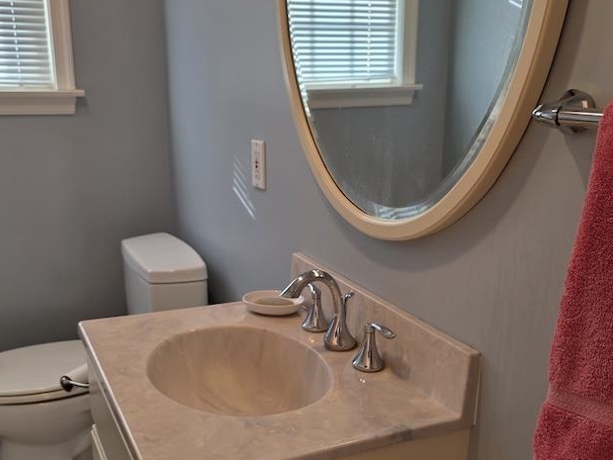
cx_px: 305
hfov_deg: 49.0
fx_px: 673
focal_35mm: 38
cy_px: 287
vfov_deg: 37.5
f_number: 1.7
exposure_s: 1/120
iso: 100
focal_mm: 6.3
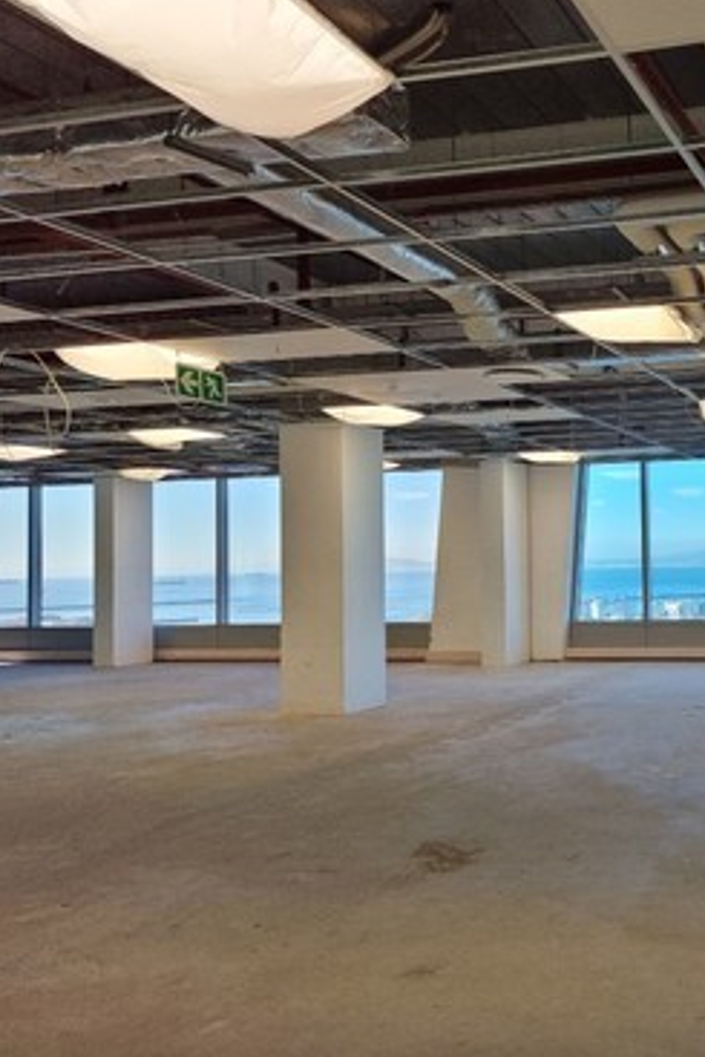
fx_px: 998
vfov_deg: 55.8
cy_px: 523
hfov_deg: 35.1
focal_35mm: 34
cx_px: 711
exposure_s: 1/100
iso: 50
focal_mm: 6.7
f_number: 1.8
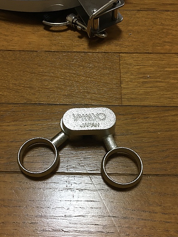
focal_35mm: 36
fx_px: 246
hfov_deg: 39.7
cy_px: 139
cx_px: 87
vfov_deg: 51.1
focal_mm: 4.15
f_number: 2.2
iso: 125
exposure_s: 1/33
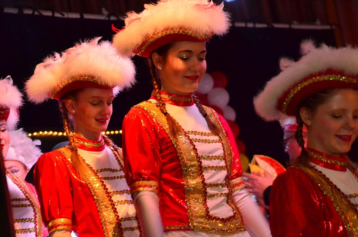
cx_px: 179
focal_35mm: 138
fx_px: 1370
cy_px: 118
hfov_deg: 14.9
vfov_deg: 9.9
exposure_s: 1/80
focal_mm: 92
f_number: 5.6
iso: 3200
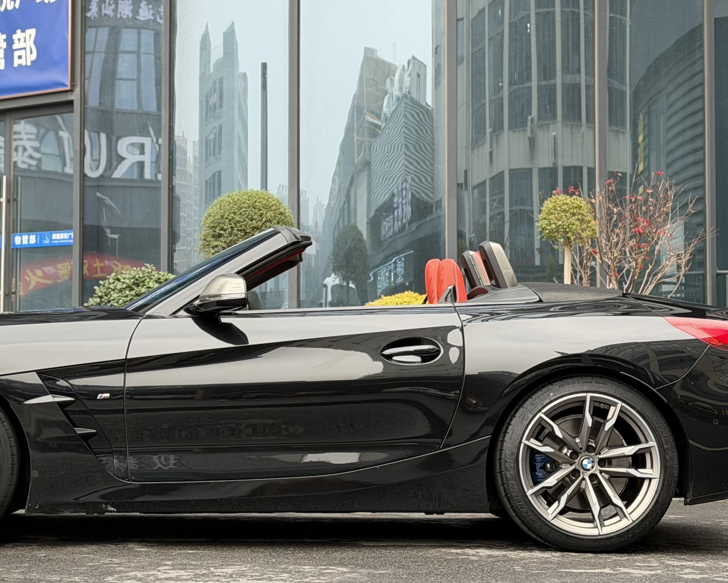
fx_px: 1551
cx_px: 257
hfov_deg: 26.3
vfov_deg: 21.3
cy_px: 266
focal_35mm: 72
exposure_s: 1/197
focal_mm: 6.76
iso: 125
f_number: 1.78
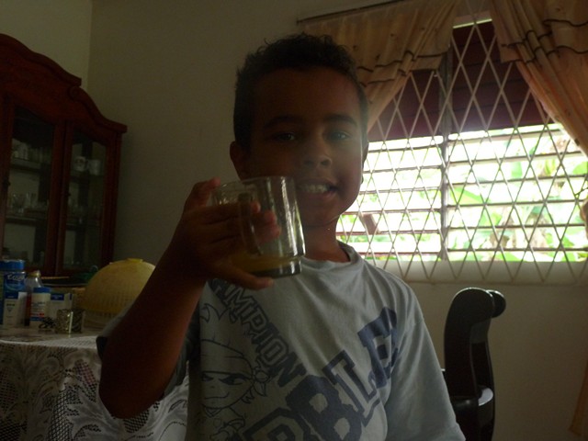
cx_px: 294
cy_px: 220
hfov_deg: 47.9
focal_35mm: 39
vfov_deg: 36.8
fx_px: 662
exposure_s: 1/30
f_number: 3
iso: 250
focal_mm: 6.9
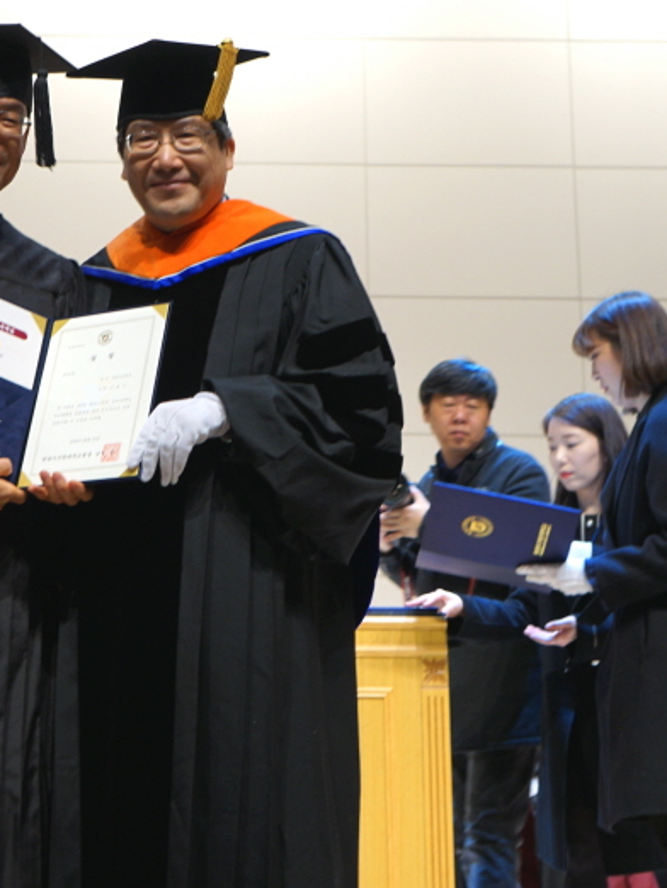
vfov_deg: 36.2
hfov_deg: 26.9
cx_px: 116
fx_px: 1361
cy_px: 445
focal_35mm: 53
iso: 200
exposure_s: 1/60
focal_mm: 36
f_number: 4
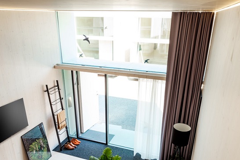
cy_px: 108
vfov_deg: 44.3
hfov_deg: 63.6
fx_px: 193
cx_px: 118
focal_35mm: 29
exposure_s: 1/75
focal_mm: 14
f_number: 4
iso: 400
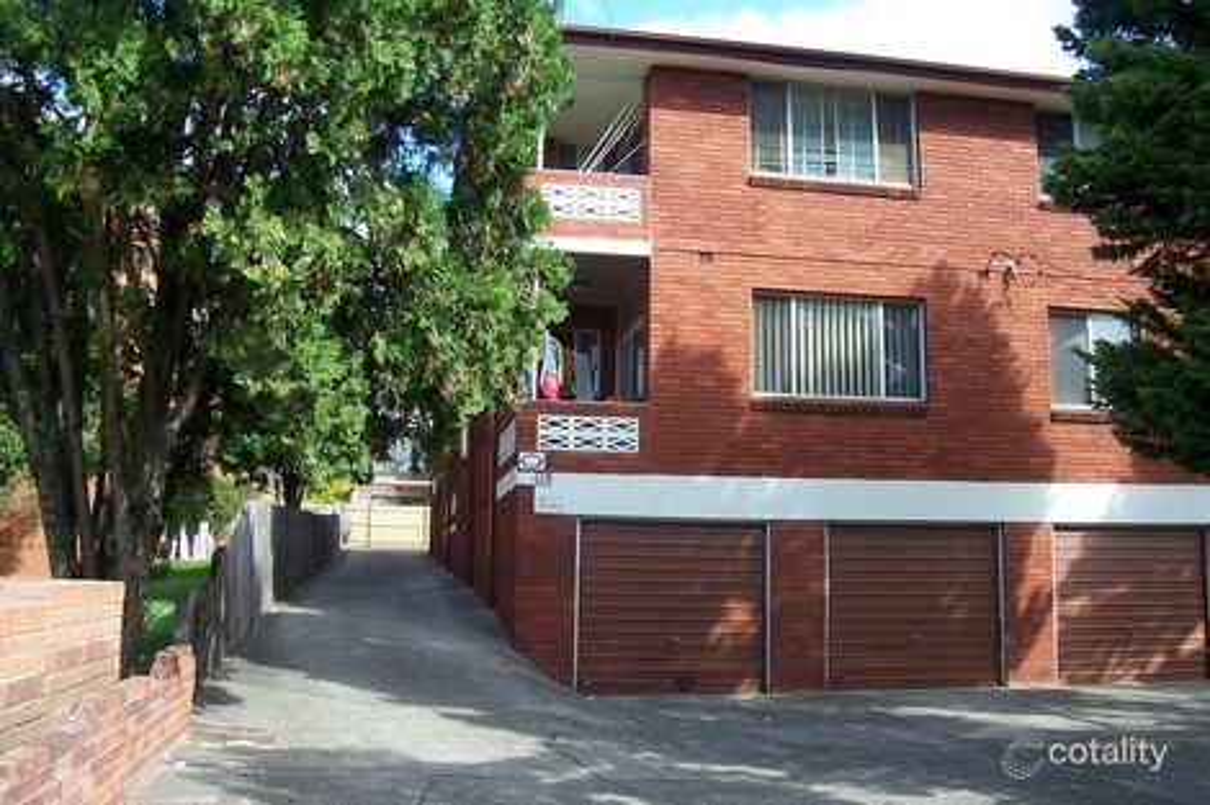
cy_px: 402
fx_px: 1142
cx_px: 605
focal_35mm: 34
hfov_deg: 55.8
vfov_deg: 38.9
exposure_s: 1/125
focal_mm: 5.6
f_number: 5.6
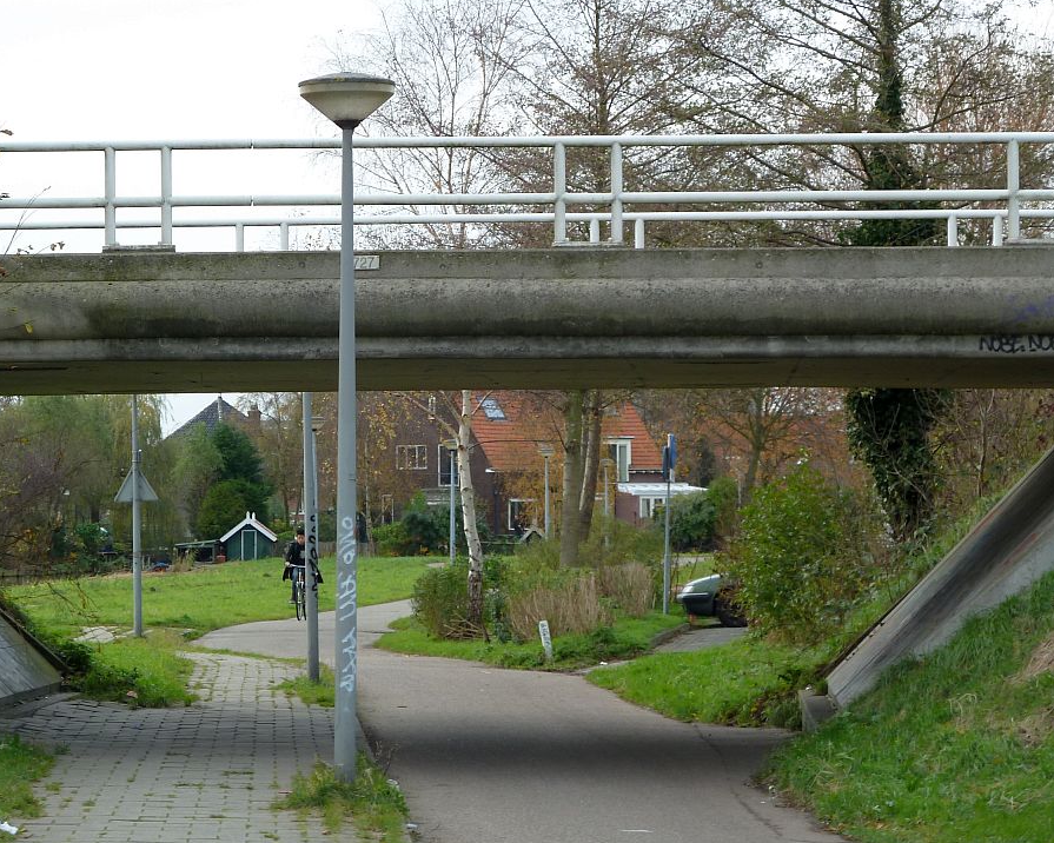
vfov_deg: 10.1
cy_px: 401
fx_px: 4773
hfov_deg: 12.6
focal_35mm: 153
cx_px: 466
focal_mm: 22.5
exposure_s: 1/50
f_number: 4.5
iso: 100
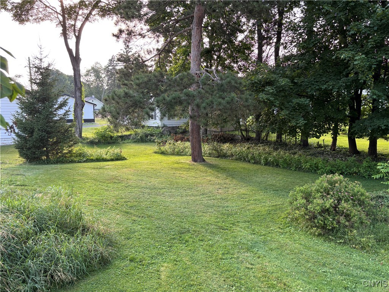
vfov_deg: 53.1
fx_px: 292
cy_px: 146
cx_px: 194
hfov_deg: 67.3
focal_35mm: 26
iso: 64
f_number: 1.6
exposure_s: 1/161
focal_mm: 5.96
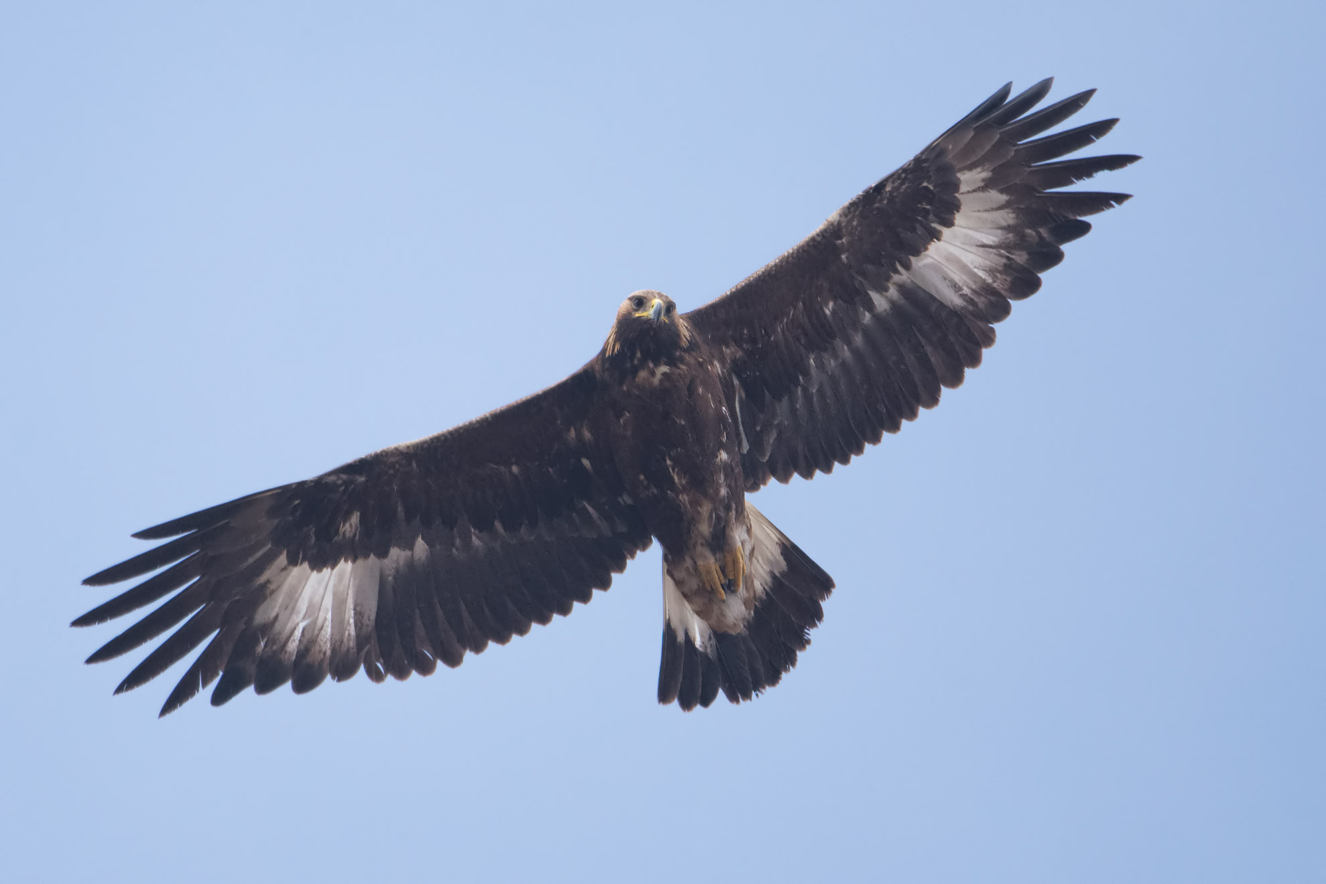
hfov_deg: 2.3
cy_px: 442
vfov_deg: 1.5
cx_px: 663
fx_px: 33147
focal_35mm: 900
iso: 1250
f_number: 6.3
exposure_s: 1/1600
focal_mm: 600
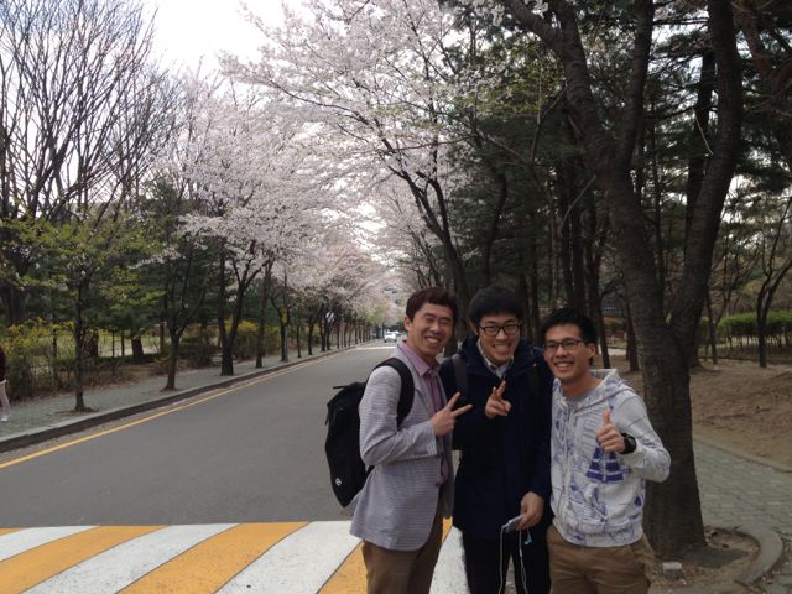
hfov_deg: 52.6
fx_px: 801
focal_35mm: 35
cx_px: 396
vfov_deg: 40.7
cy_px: 297
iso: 50
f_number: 2.4
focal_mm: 4.28
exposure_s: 1/484
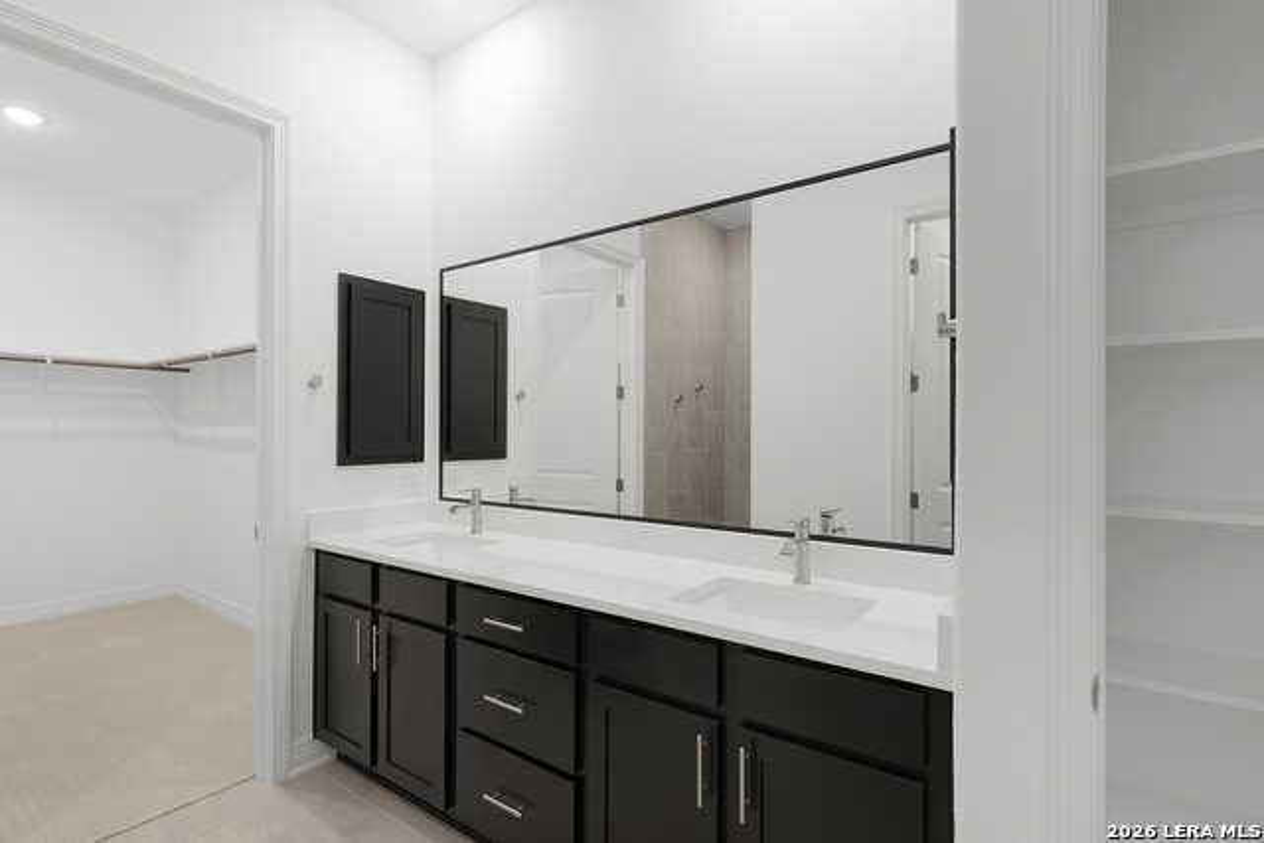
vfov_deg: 70.5
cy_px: 422
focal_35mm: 17
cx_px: 632
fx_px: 597
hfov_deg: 93.3
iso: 100
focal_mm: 17
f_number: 9
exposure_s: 1.3
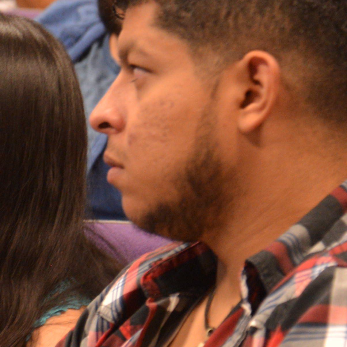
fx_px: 3176
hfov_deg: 6.2
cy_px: 51
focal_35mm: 280
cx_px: -106
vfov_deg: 6.2
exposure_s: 1/30
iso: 1400
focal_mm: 66
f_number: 4.5
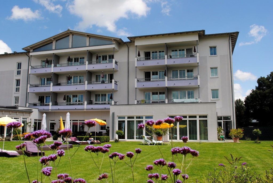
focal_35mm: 33
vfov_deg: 40.1
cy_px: 92
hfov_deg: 57.1
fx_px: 251
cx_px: 136
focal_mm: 22
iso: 100
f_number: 8
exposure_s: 1/320
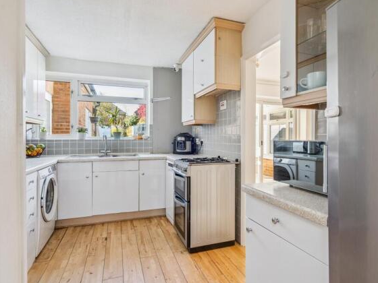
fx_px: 197
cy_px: 141
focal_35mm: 18
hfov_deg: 87.7
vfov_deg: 71.6
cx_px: 186
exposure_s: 1/15
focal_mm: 16
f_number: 5.6
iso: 320
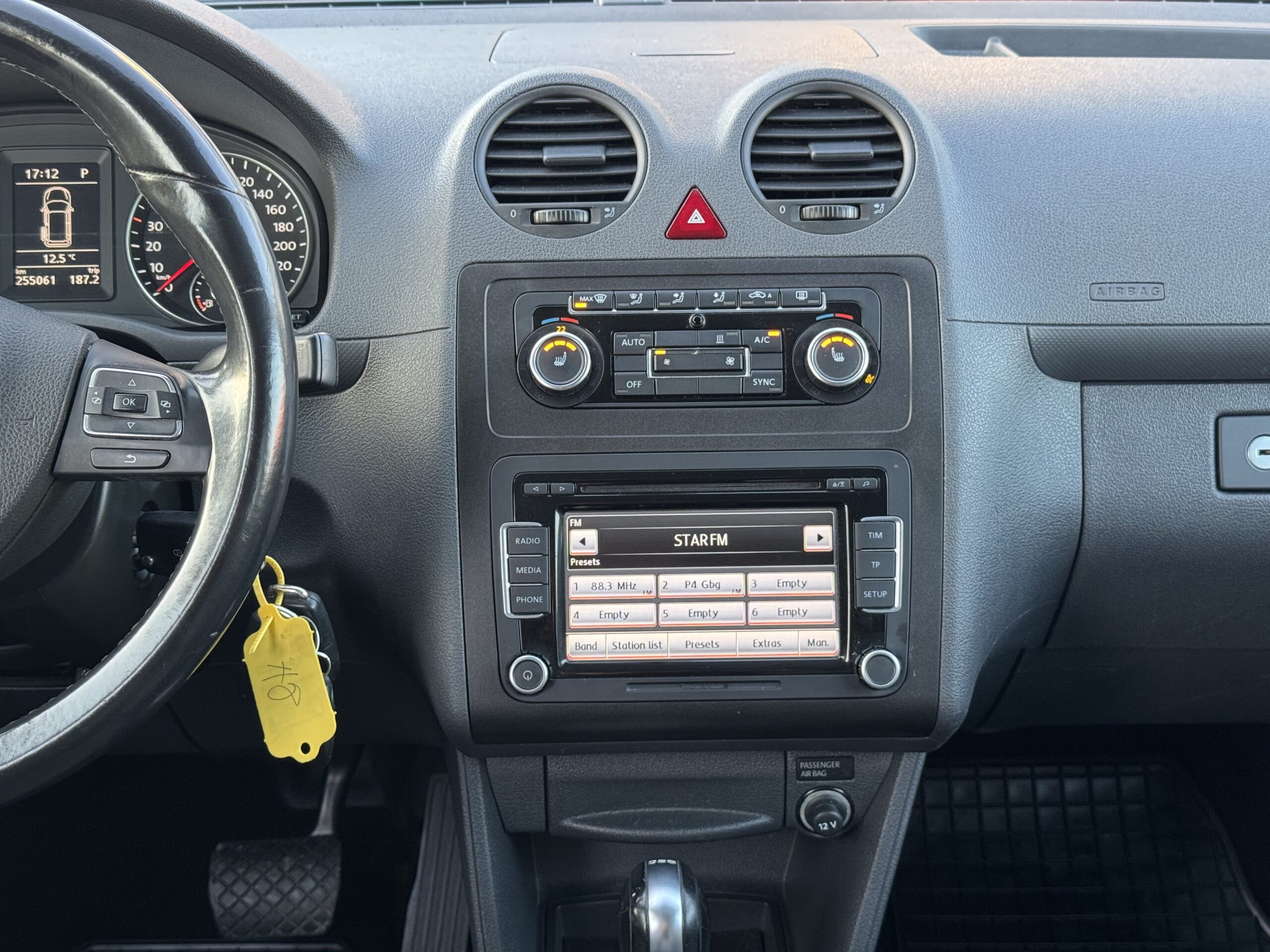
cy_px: 476
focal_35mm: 48
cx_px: 635
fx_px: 1761
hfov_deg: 39.7
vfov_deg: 30.3
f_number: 1.78
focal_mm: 6.76
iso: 200
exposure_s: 1/60
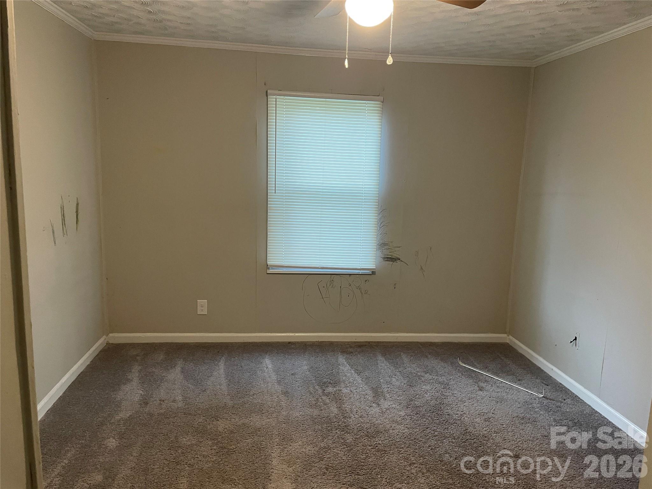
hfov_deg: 67.3
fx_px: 490
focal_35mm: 26
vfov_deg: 53.1
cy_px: 244
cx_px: 326
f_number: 1.6
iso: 400
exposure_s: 1/60
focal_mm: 4.2
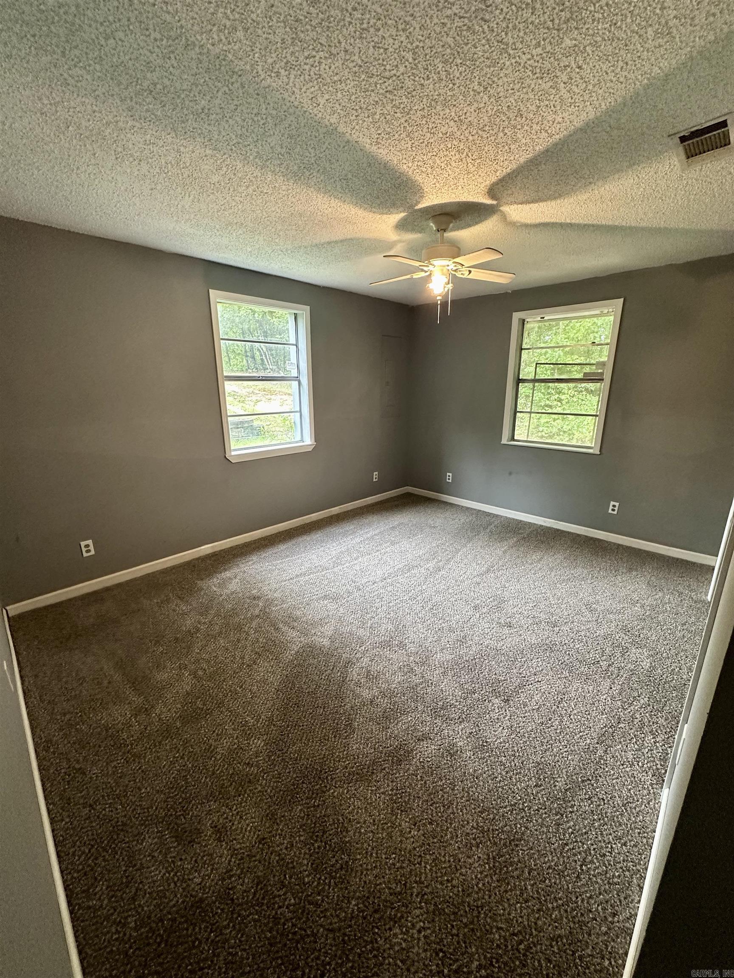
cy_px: 489
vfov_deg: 102.1
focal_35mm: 14
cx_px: 367
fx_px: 396
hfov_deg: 85.7
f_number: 2.2
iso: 320
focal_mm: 2.22
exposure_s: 1/60
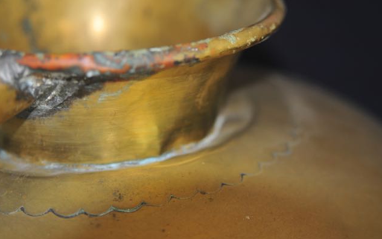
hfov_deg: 19.3
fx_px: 1125
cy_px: 128
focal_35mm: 108
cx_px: 190
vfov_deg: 12.1
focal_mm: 70
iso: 400
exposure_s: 1/50
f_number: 2.8
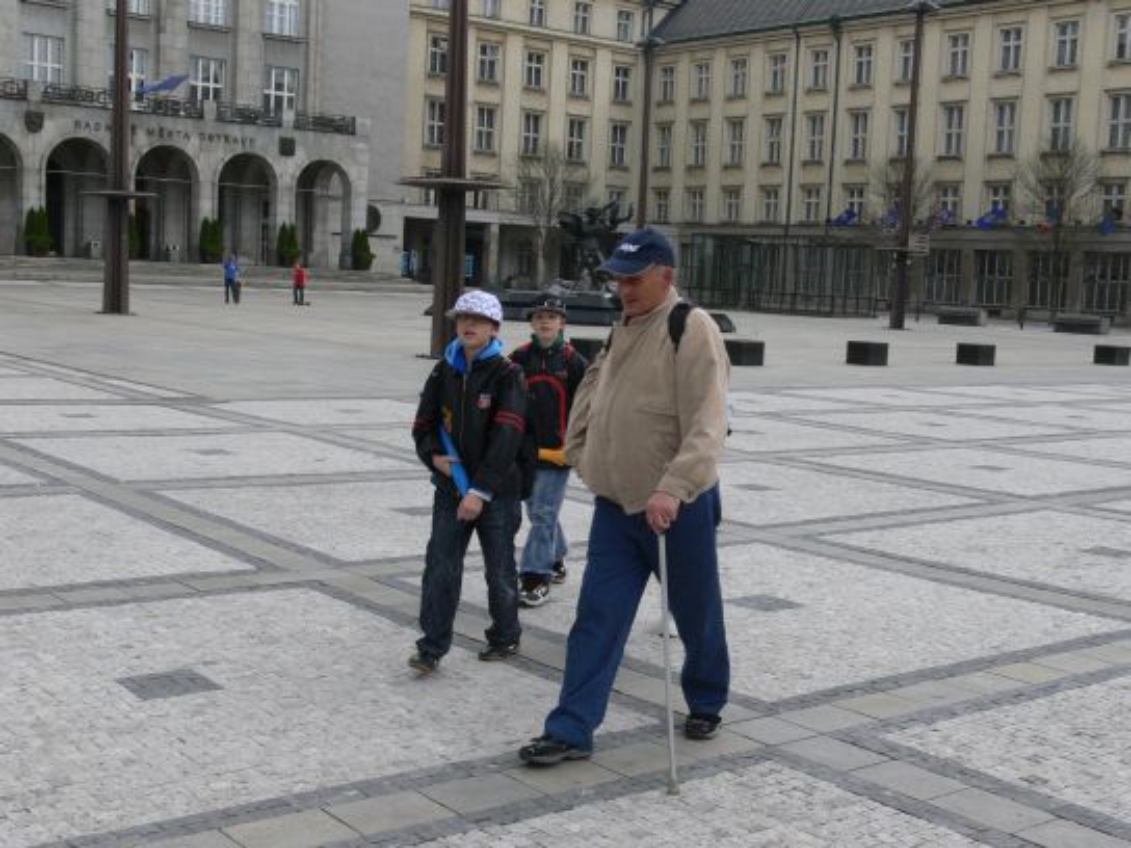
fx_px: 1503
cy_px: 424
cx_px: 566
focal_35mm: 46
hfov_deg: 41.2
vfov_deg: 31.5
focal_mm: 9.6
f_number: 5.6
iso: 100
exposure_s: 1/160
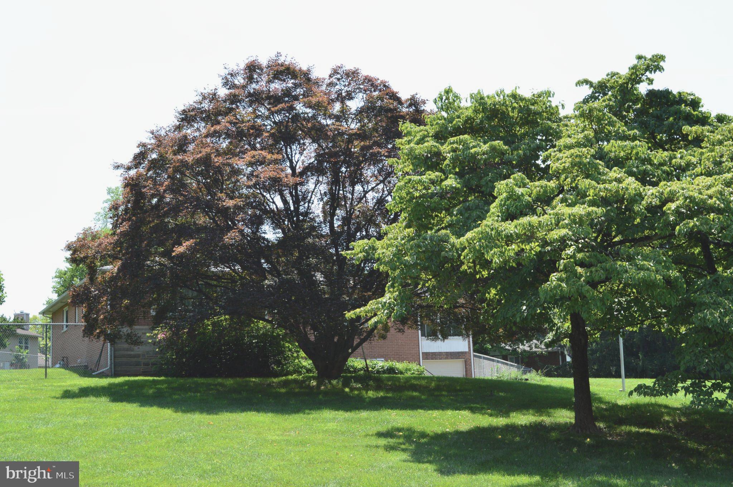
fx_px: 915
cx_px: 366
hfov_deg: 43.6
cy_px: 244
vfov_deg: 29.8
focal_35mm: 45
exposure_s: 1/200
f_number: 10
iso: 400
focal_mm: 30
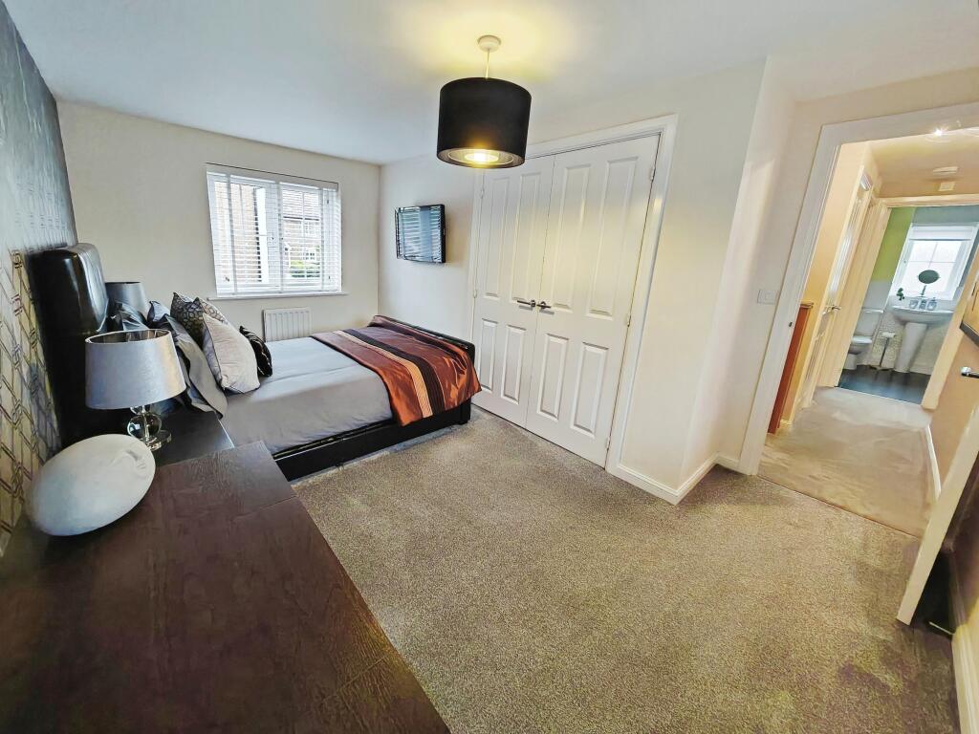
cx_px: 490
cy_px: 367
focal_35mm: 13
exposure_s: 1/33
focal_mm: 1.82
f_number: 2
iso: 640
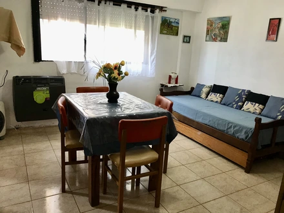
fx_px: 230
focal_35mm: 28
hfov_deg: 63.4
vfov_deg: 49.7
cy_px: 106
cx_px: 142
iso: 32
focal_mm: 3.99
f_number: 1.8
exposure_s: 1/33
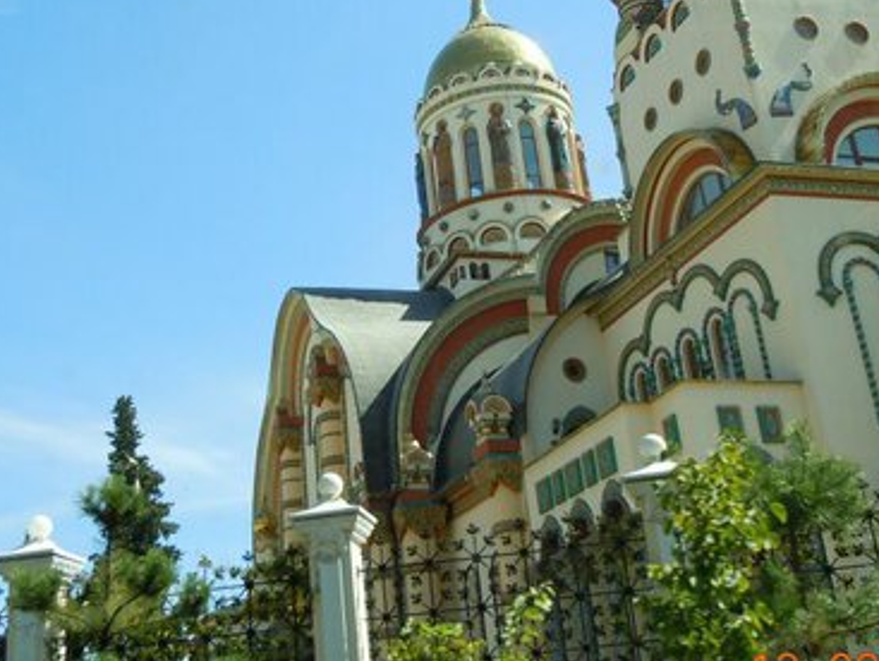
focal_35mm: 49
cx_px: 359
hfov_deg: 38.7
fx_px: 1245
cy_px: 244
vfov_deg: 29.6
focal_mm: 5.4
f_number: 3.5
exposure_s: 1/500
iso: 100
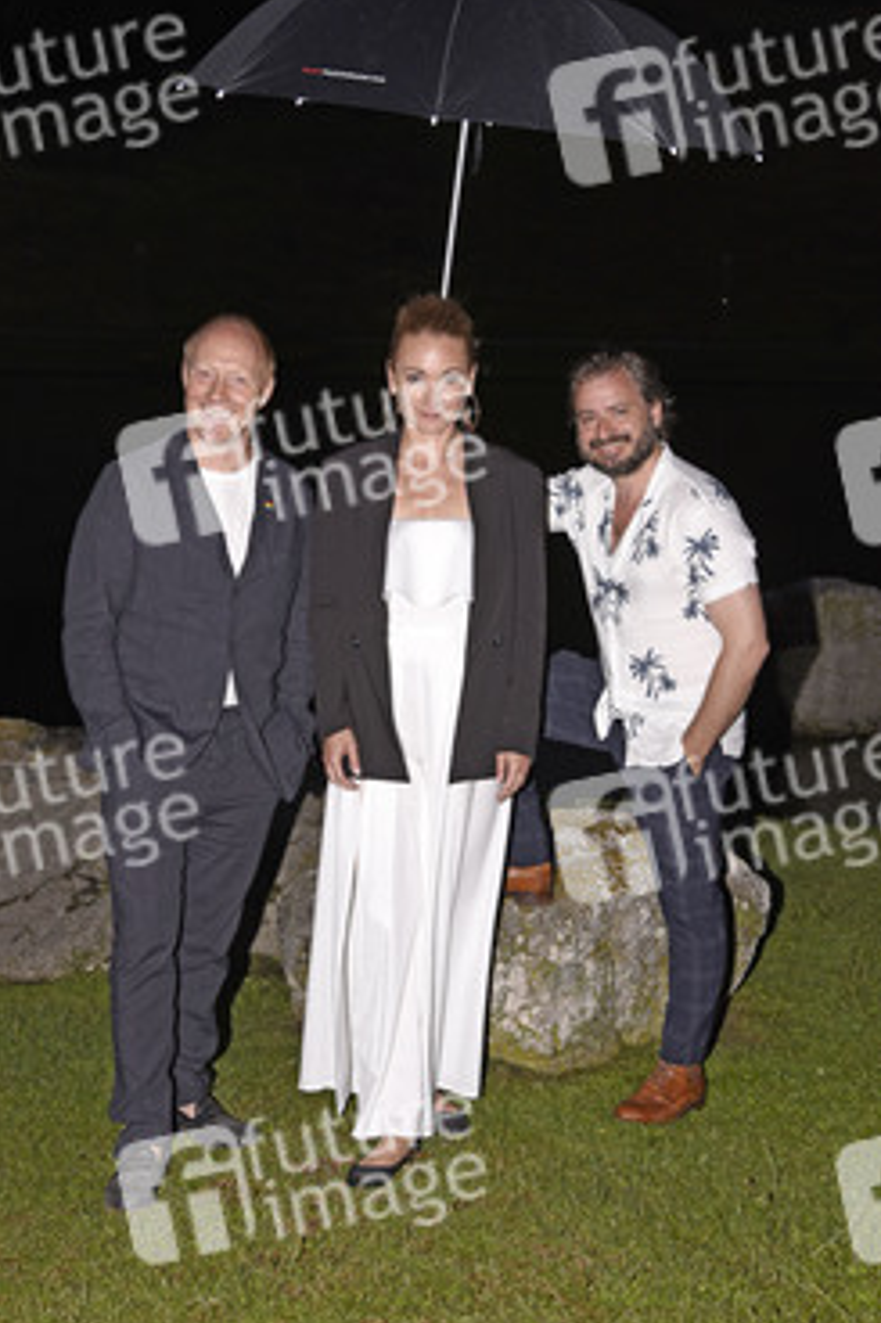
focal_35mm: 50
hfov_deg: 27.0
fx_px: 1837
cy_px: 640
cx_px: 406
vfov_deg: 39.6
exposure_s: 1/160
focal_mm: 46
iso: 500
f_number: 5
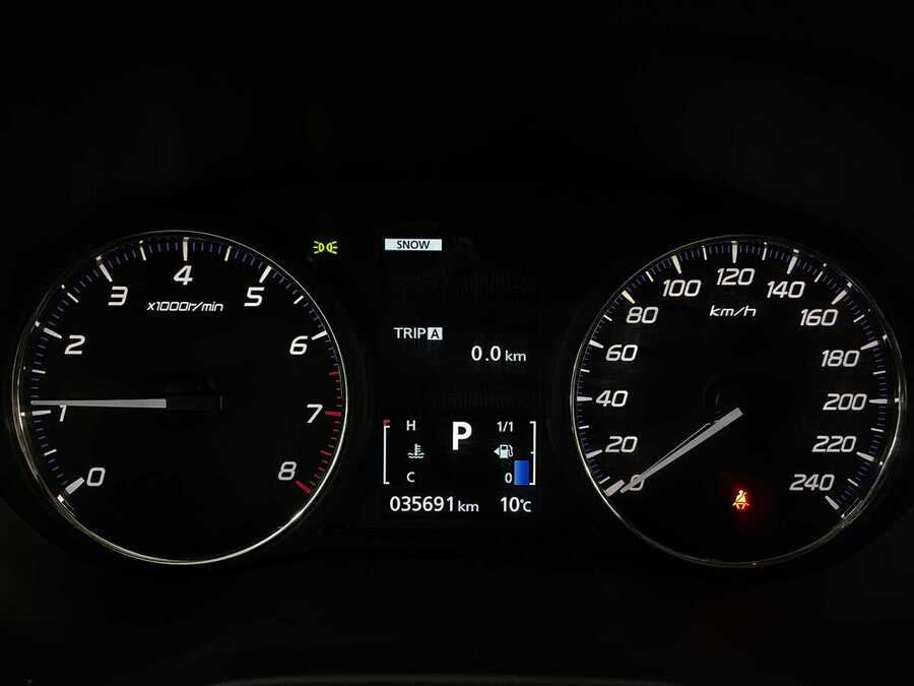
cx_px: 457
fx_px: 687
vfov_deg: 53.1
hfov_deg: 67.3
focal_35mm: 26
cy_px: 343
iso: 320
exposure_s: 1/50
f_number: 1.6
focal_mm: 4.2
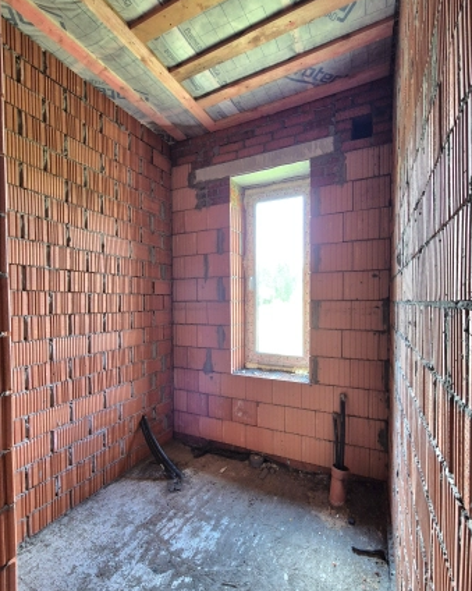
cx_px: 239
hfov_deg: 88.0
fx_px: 245
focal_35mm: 14
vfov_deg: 100.7
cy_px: 307
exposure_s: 1/50
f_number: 2.2
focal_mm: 2.2
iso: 320
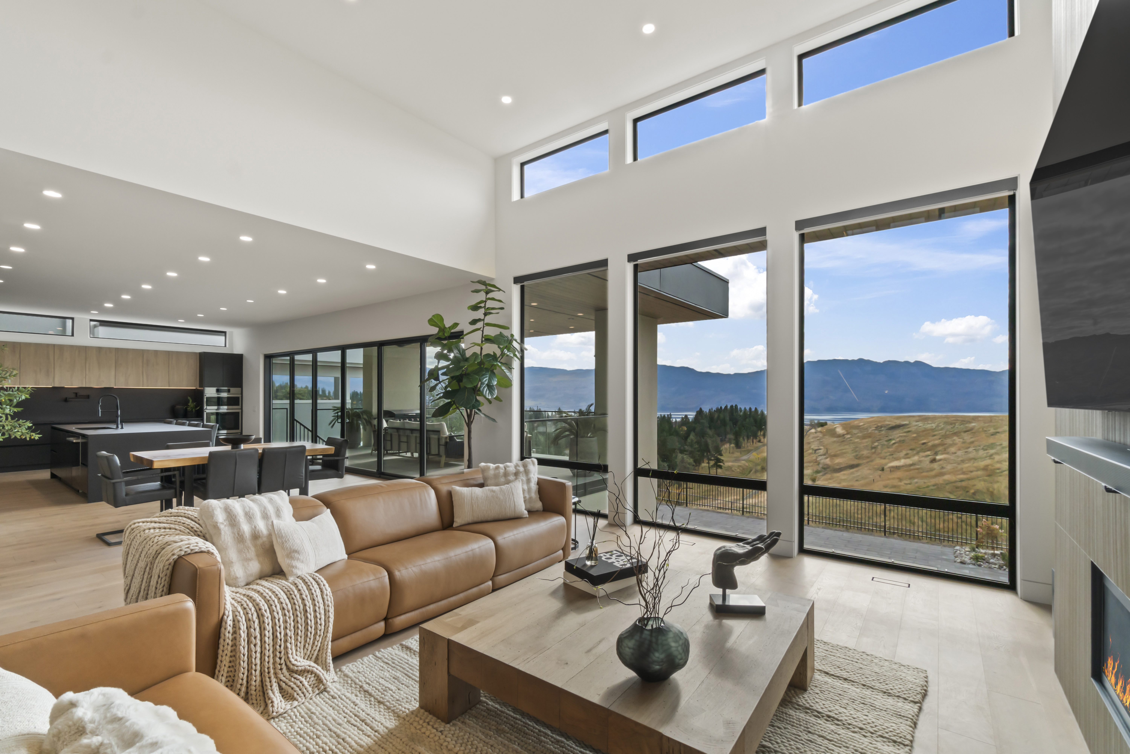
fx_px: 471
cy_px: 377
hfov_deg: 100.4
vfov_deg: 77.3
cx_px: 565
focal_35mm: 15
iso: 250
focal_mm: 10
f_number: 11
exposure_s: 1/10
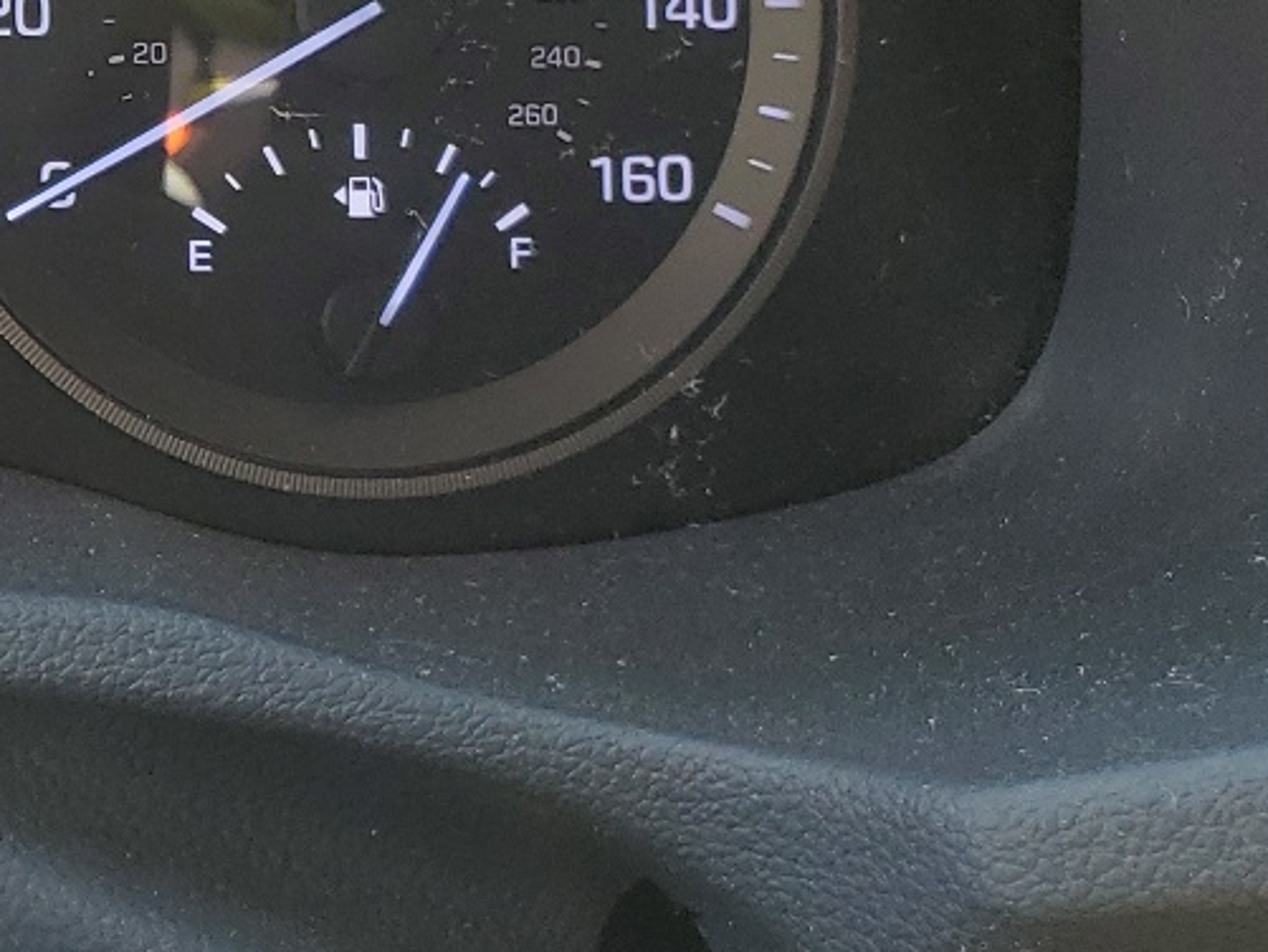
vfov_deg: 17.4
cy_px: 5
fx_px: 3041
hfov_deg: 20.5
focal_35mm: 83
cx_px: -572
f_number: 1.5
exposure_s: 1/145
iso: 50
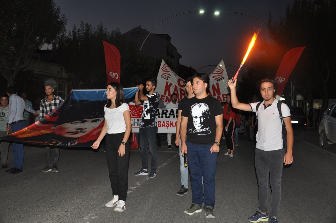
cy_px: 112
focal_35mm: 36
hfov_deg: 53.2
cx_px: 168
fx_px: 336
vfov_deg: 36.8
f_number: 3.8
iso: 640
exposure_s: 1/60
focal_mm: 24
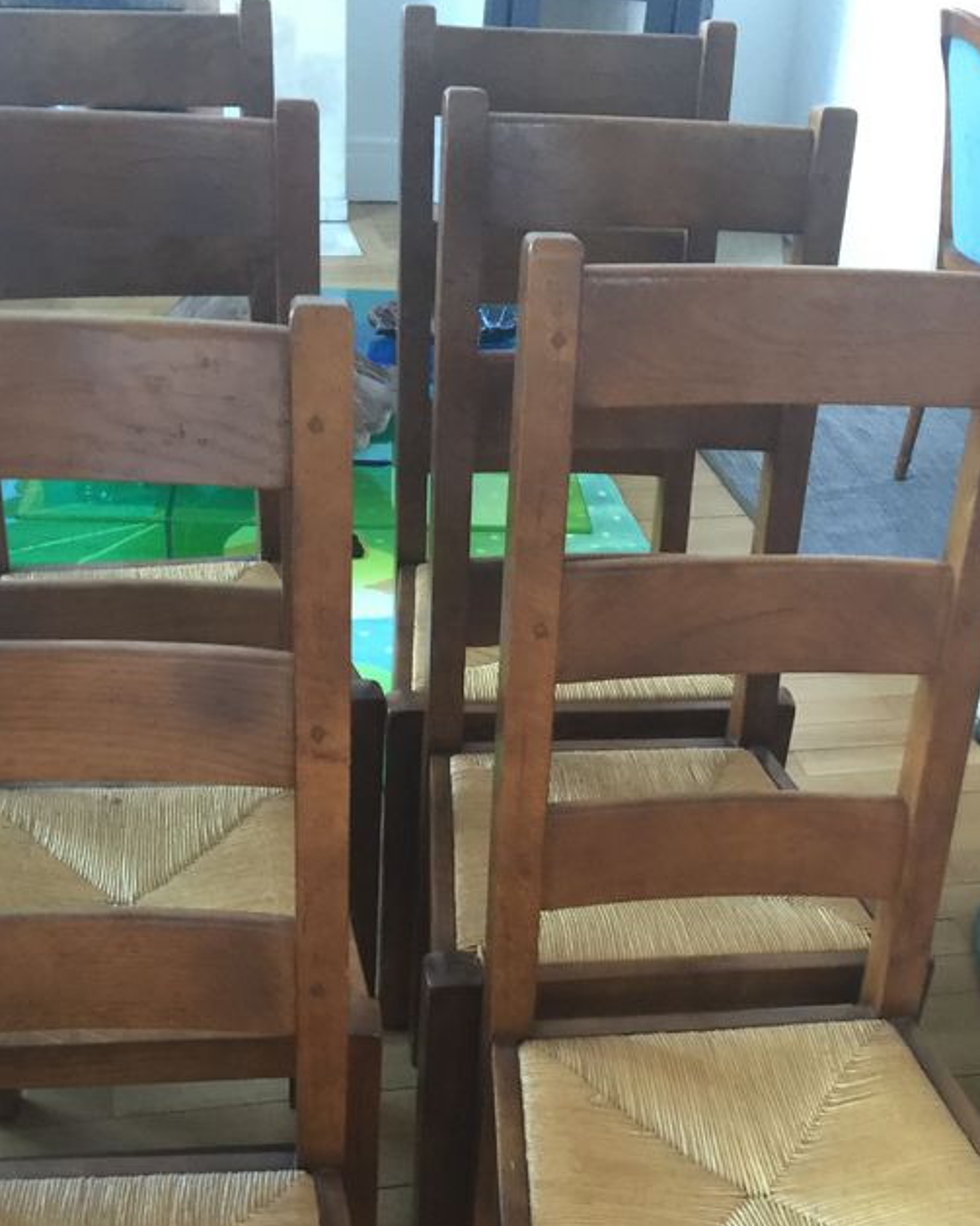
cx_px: 479
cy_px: 899
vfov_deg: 40.2
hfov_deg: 33.4
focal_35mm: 45
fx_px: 1632
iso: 125
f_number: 2.2
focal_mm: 4.15
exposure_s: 1/8
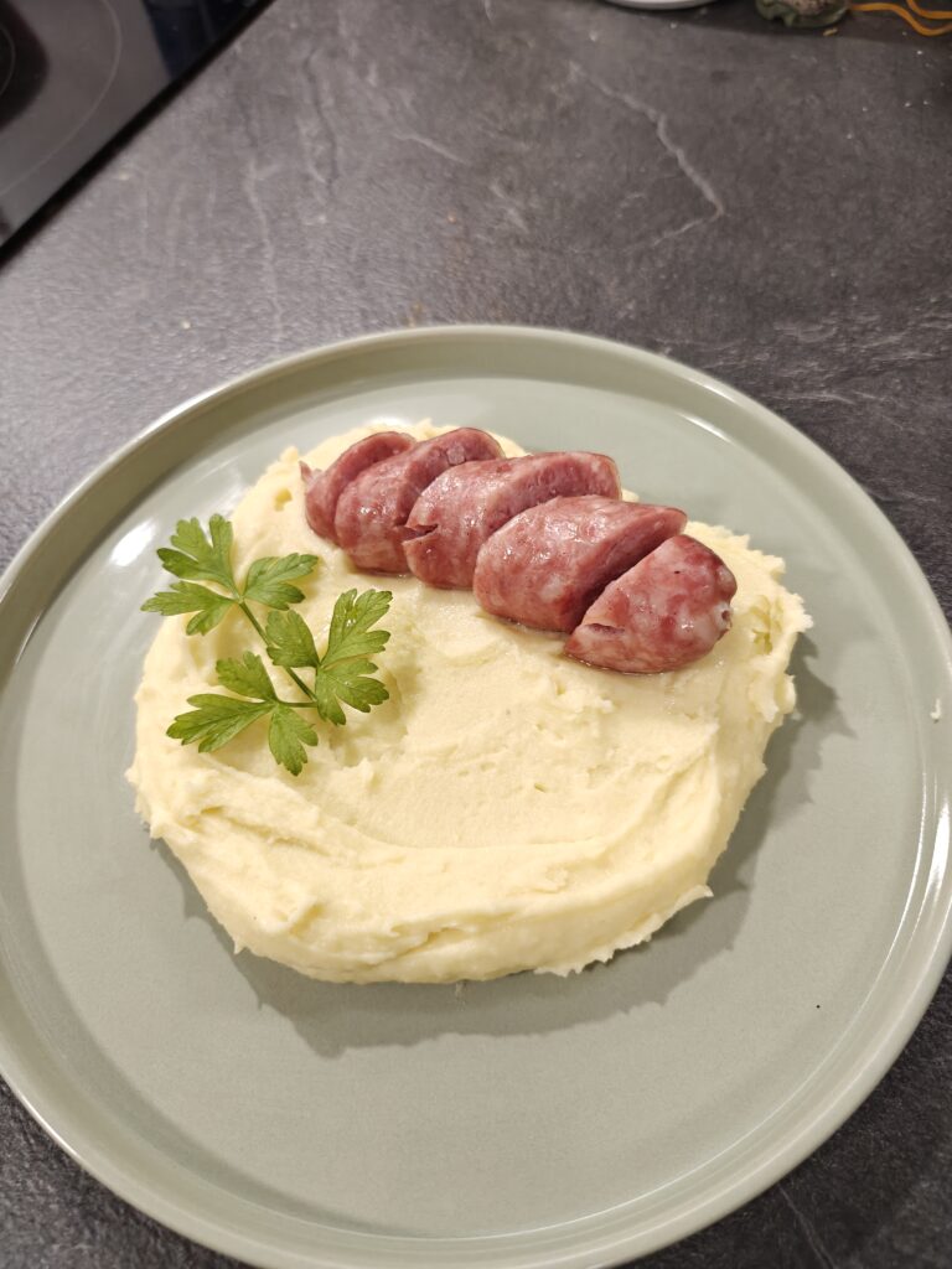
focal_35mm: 23
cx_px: 476
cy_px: 634
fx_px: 843
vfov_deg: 73.9
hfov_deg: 58.9
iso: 800
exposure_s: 1/100
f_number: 1.6
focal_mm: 6.06
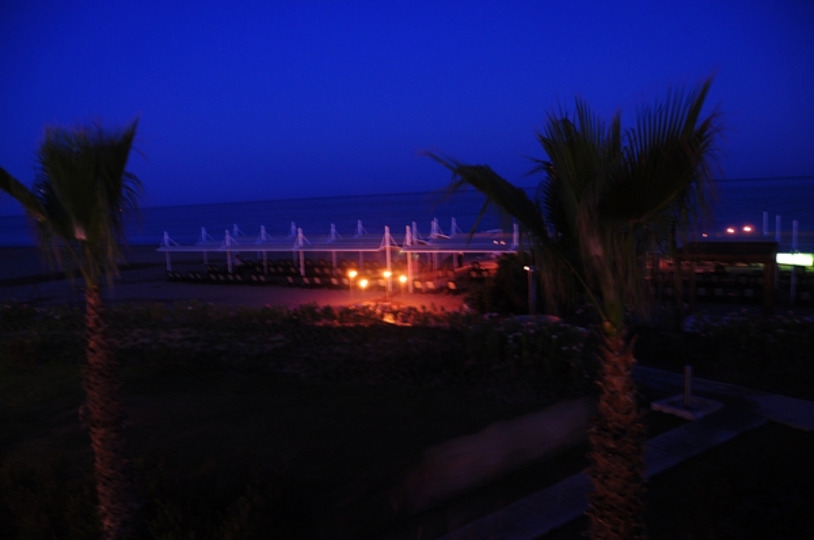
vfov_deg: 47.8
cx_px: 407
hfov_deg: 67.5
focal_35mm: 27
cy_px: 270
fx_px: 610
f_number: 3.5
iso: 400
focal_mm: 18
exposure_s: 3
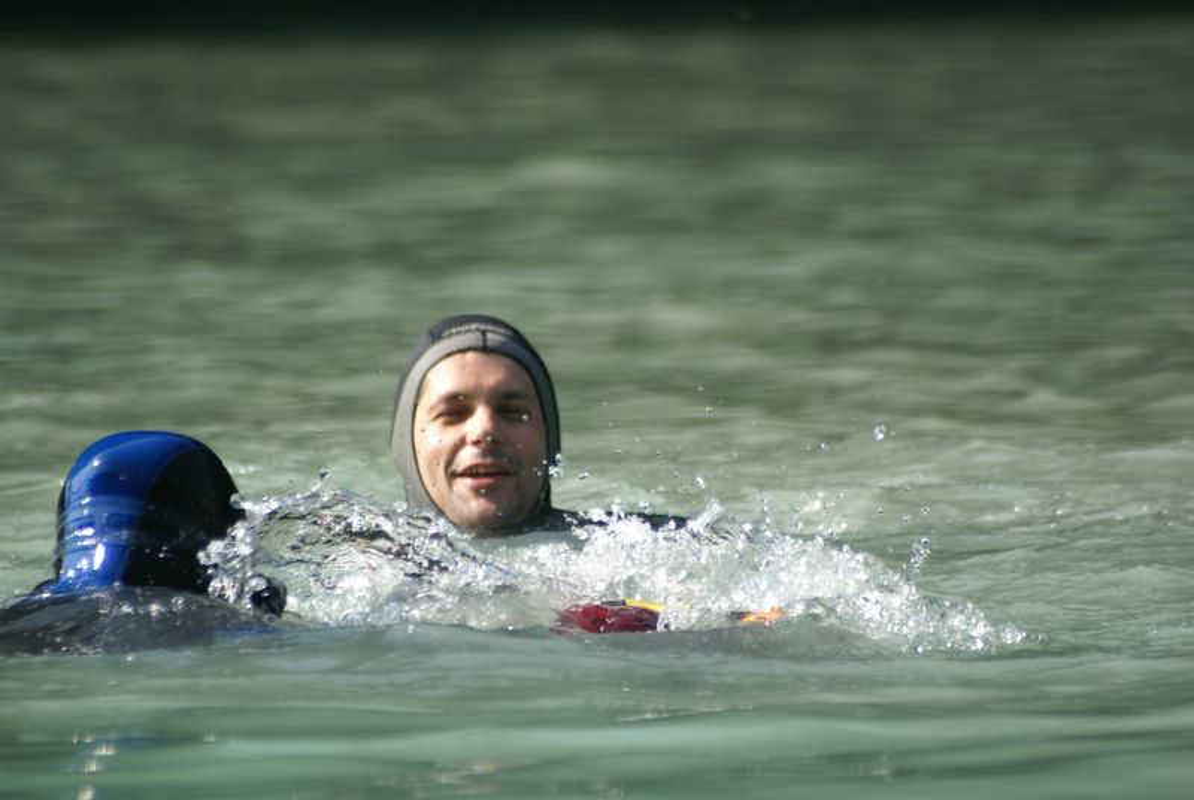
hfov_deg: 4.6
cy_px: 400
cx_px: 597
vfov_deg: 3.1
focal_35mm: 450
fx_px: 14947
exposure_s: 1/500
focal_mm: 300
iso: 250
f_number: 5.6
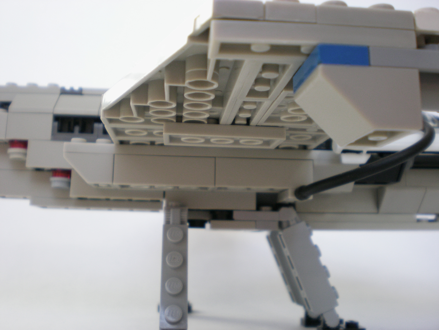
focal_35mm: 38
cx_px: 220
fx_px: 482
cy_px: 165
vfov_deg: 37.7
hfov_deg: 49.0
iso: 102
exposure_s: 1/63.7
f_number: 3.1
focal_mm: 6.3
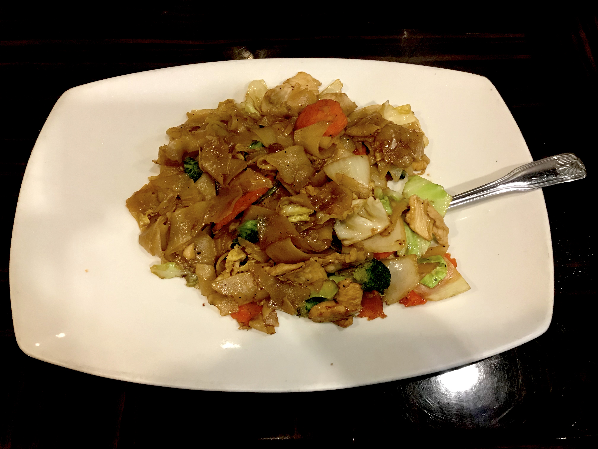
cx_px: 299
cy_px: 224
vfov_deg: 49.7
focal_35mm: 28
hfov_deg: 63.4
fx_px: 484
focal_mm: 3.99
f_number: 1.8
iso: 100
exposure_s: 1/9
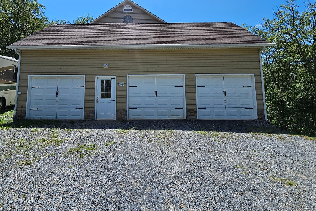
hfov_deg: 86.7
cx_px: 144
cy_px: 68
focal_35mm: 19
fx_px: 167
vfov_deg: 62.8
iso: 50
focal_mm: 2.2
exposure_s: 1/2614
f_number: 2.2
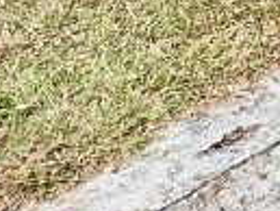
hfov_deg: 15.8
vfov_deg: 11.5
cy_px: -263
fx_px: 899
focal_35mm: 111
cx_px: 458
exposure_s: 1/587
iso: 40
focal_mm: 2.22
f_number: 2.2
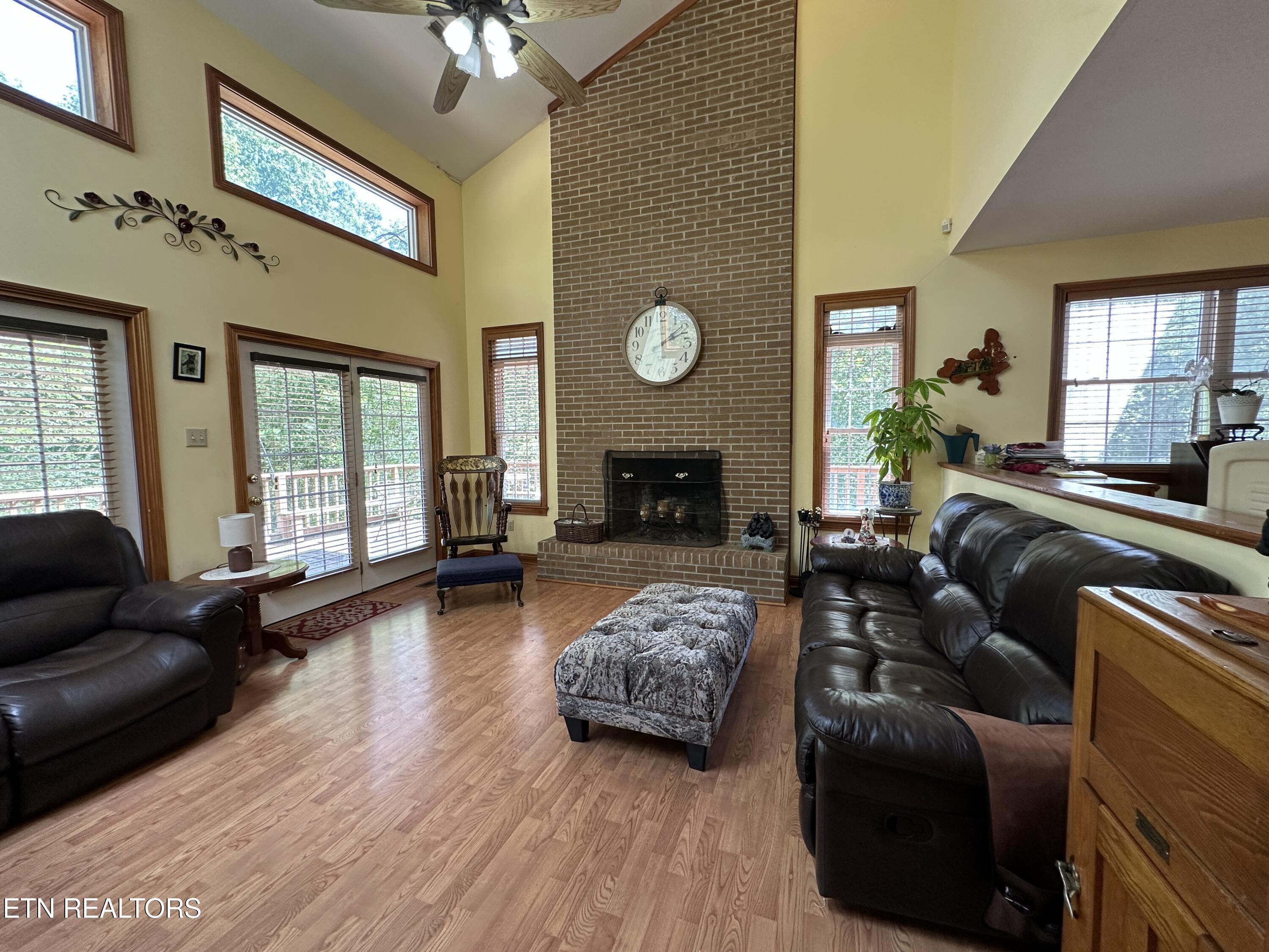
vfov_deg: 85.7
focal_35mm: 14
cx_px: 634
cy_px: 476
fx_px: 513
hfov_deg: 102.1
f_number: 2.2
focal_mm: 2.22
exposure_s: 1/99
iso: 160
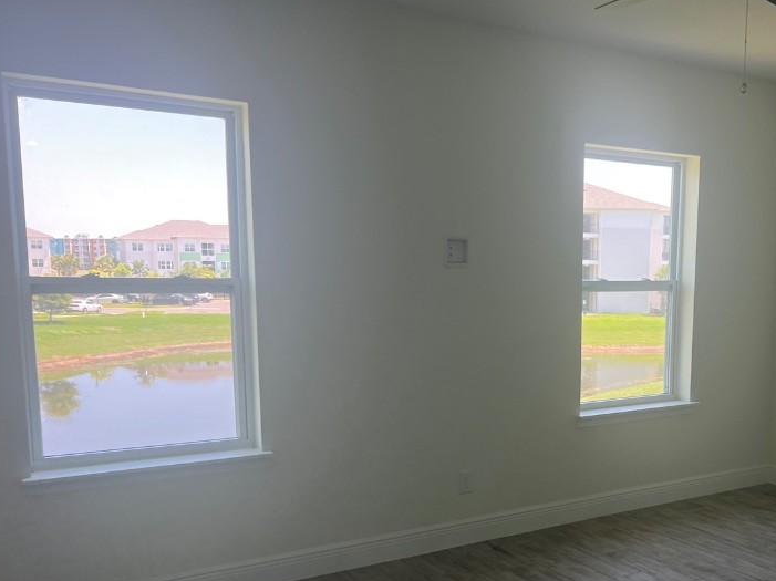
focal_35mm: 38
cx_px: 557
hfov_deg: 47.6
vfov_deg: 37.3
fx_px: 851
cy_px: 380
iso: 40
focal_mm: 5.7
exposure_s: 1/155
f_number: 1.5
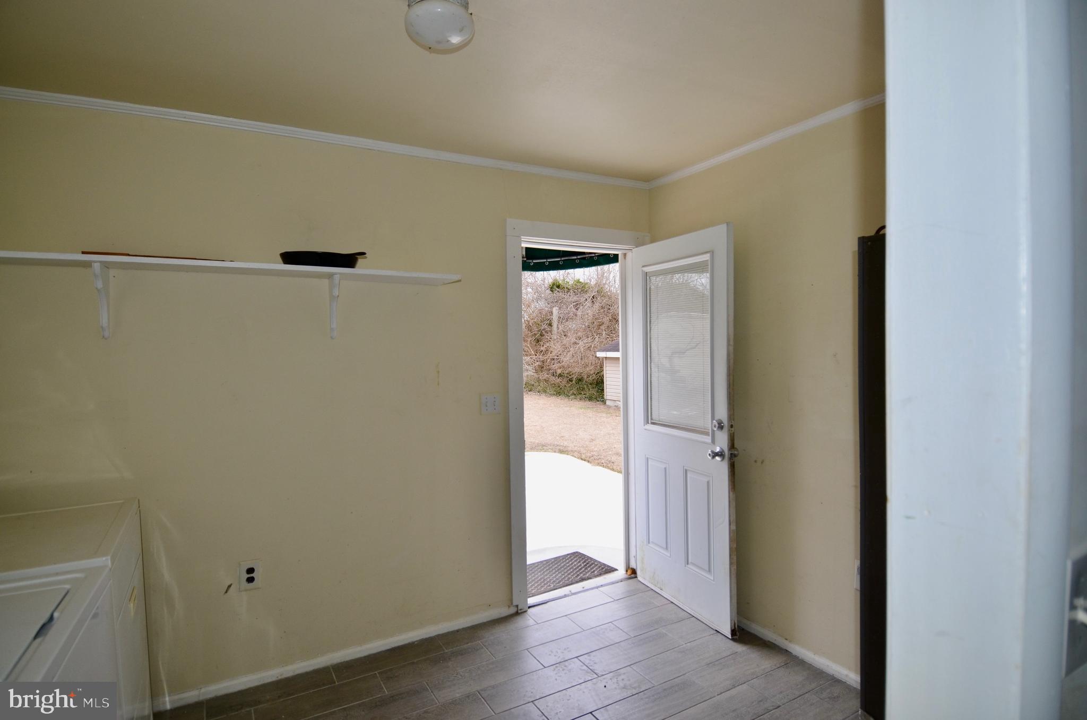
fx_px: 1085
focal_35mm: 36
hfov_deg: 53.2
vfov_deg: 36.7
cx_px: 544
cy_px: 360
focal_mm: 24
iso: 200
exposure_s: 1/250
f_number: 4
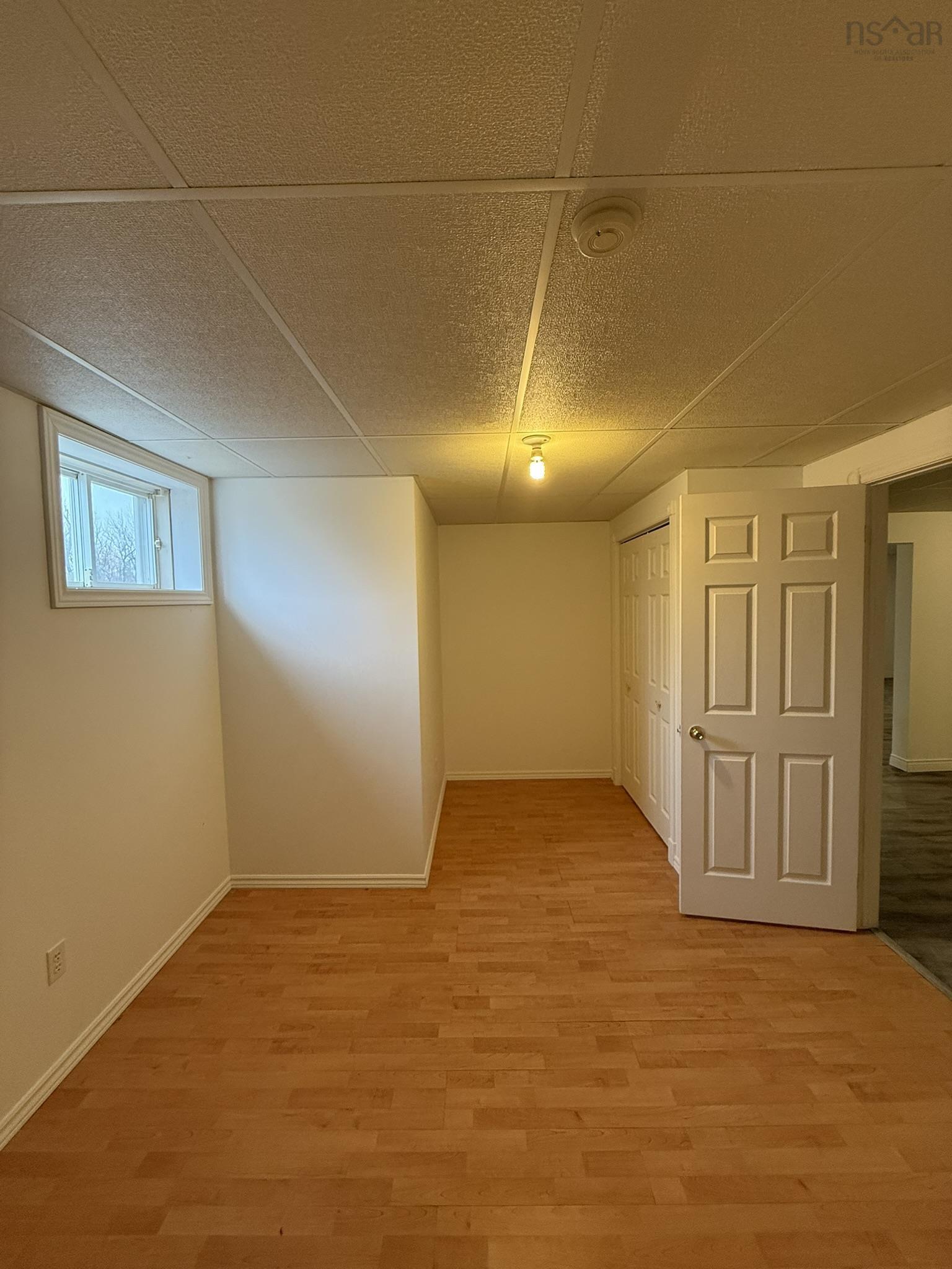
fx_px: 513
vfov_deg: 102.1
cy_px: 634
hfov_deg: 85.7
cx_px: 476
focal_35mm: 14
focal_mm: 2.22
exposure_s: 1/120
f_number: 2.2
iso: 400
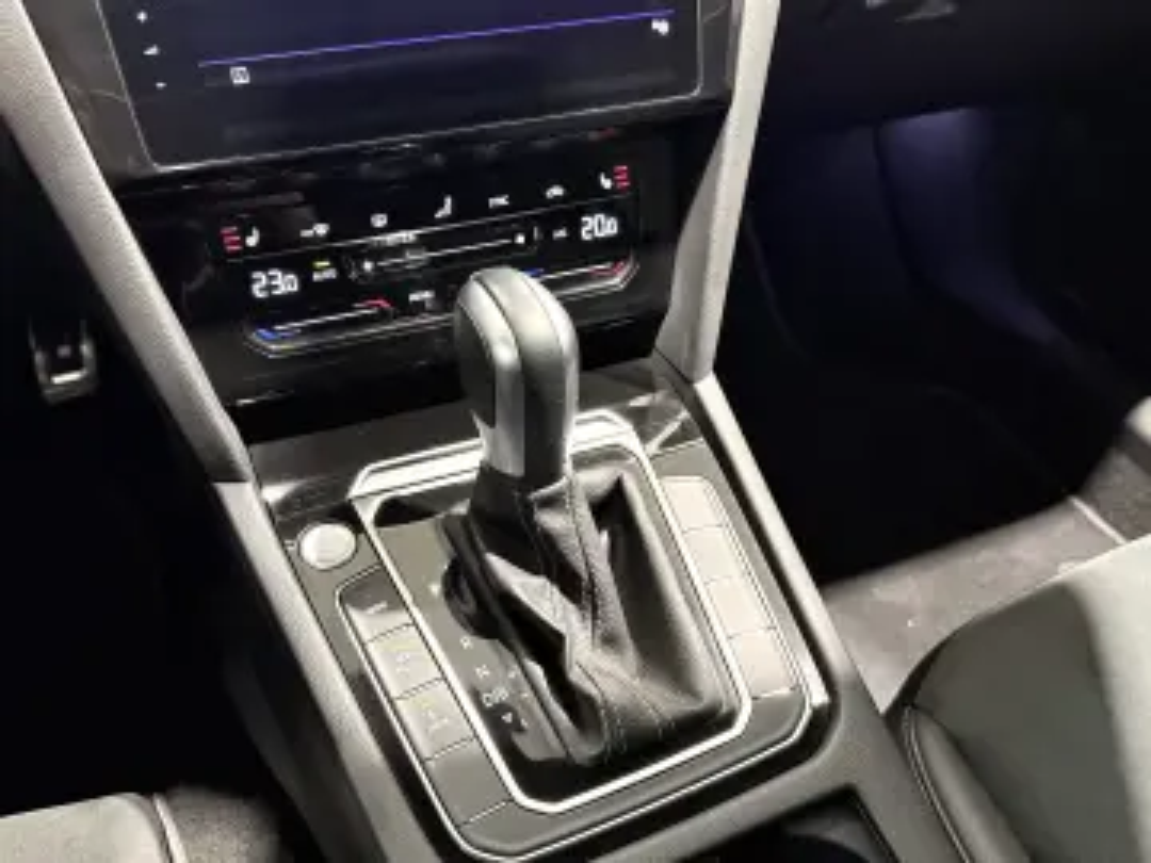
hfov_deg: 71.6
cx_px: 576
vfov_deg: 56.8
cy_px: 432
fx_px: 798
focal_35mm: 24
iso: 1000
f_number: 1.78
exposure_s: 1/37
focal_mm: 6.76
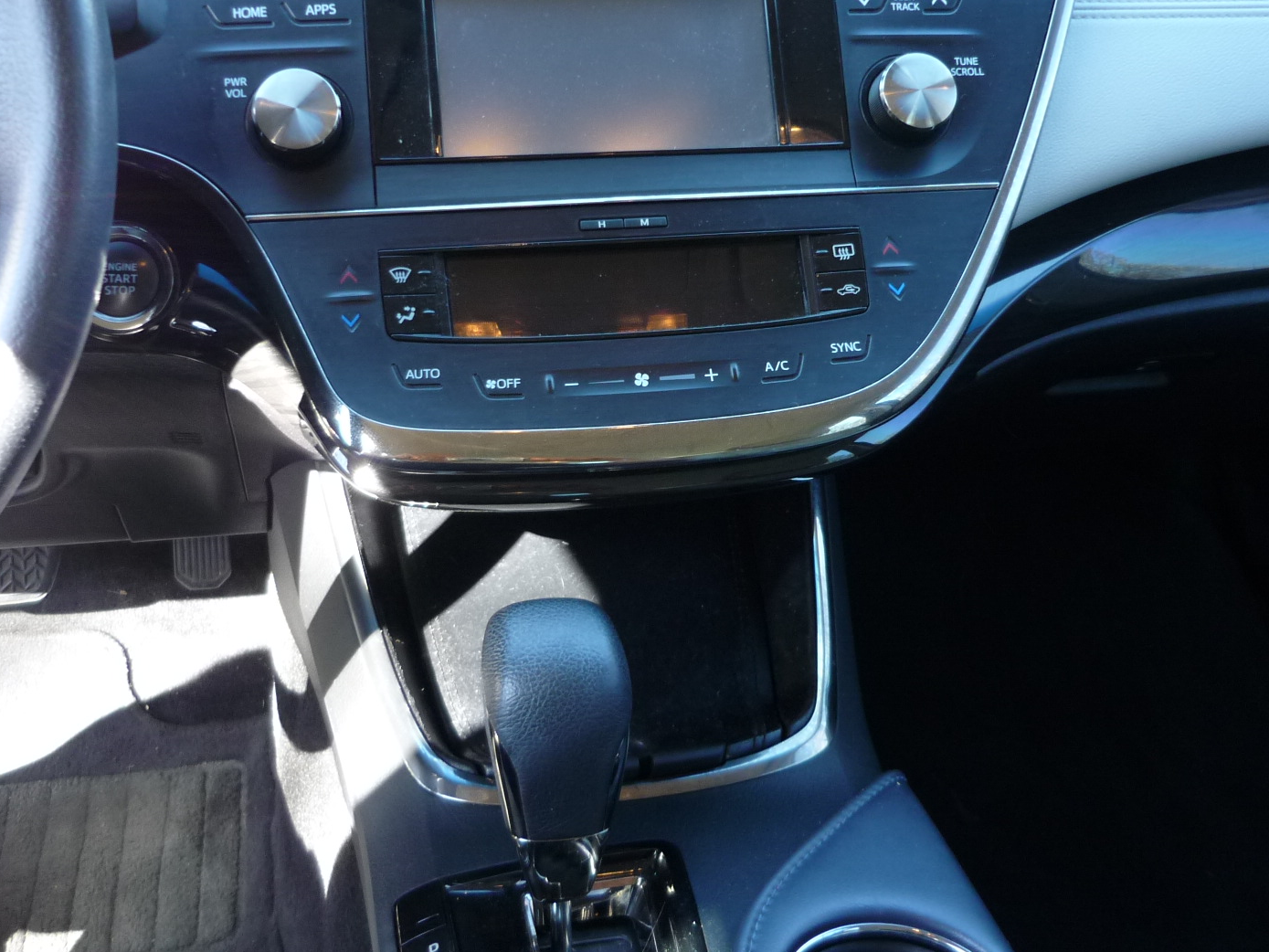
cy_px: 409
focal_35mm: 38
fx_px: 1393
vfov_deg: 37.7
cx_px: 661
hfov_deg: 49.0
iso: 160
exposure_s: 1/30
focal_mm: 5.5
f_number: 2.8
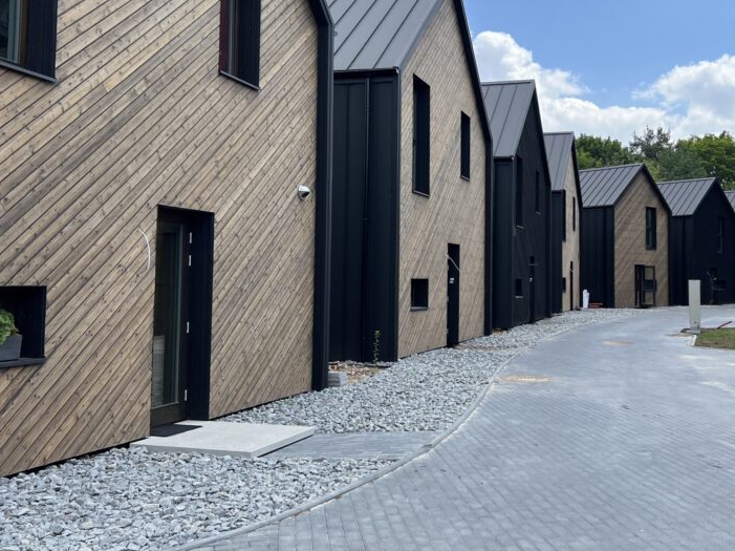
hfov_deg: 48.1
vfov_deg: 37.6
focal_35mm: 38
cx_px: 493
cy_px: 234
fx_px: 806
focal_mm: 5.7
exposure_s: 1/2252
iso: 50
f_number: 1.5
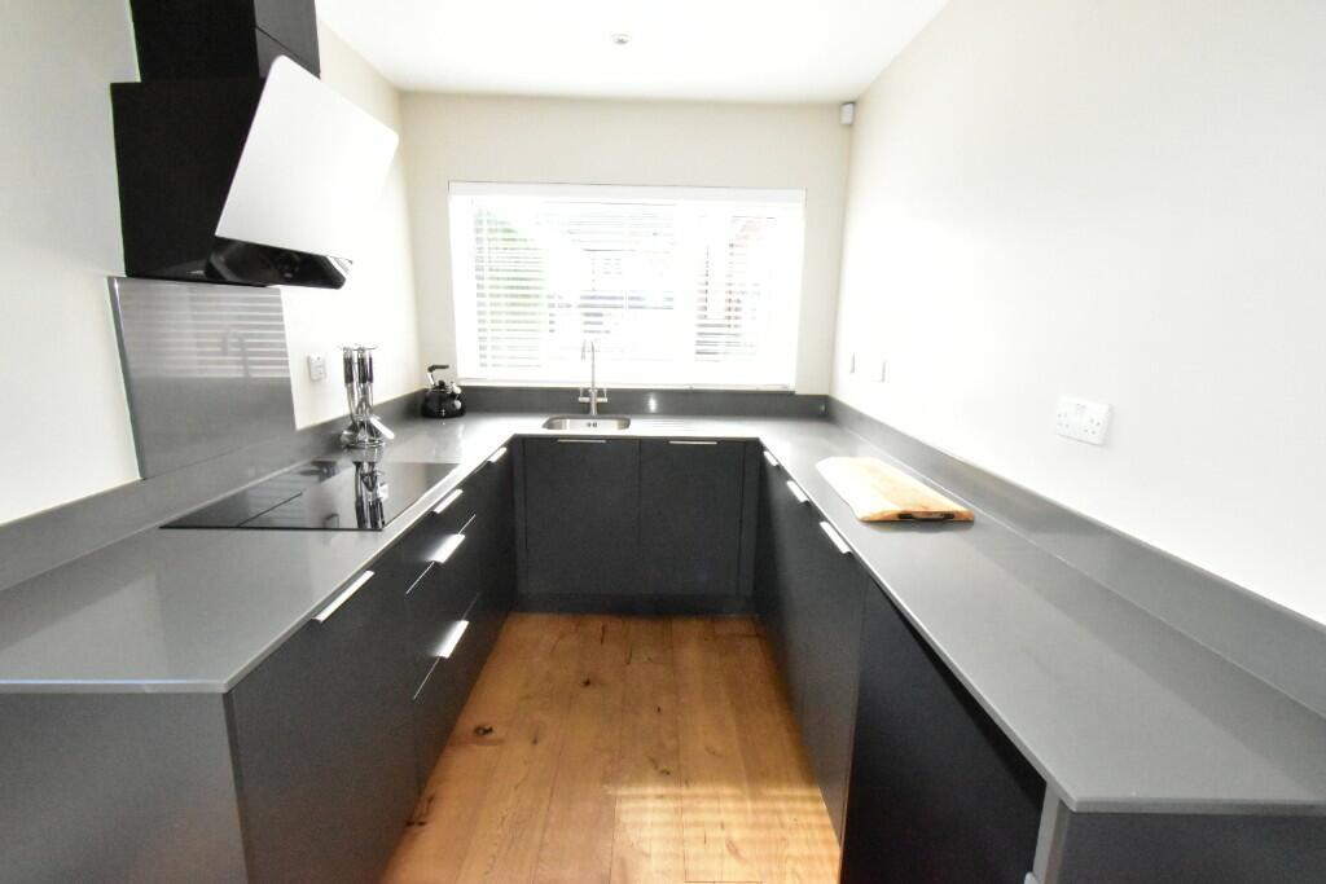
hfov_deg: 100.4
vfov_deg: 77.3
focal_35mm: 15
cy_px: 442
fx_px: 553
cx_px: 663
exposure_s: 1/200
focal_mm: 10
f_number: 16
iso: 12800
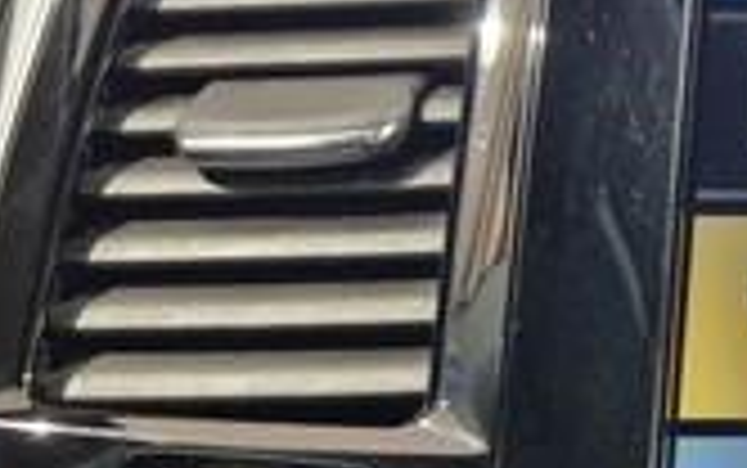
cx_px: 1098
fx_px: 1915
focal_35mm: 94
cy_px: 266
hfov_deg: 19.4
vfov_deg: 13.9
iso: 1000
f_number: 1.8
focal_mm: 5.4
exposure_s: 1/100
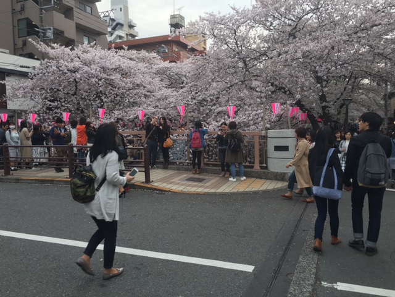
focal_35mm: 29
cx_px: 198
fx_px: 331
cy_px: 148
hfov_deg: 61.7
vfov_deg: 48.2
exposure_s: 1/190
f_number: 2.2
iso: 25
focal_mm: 4.15
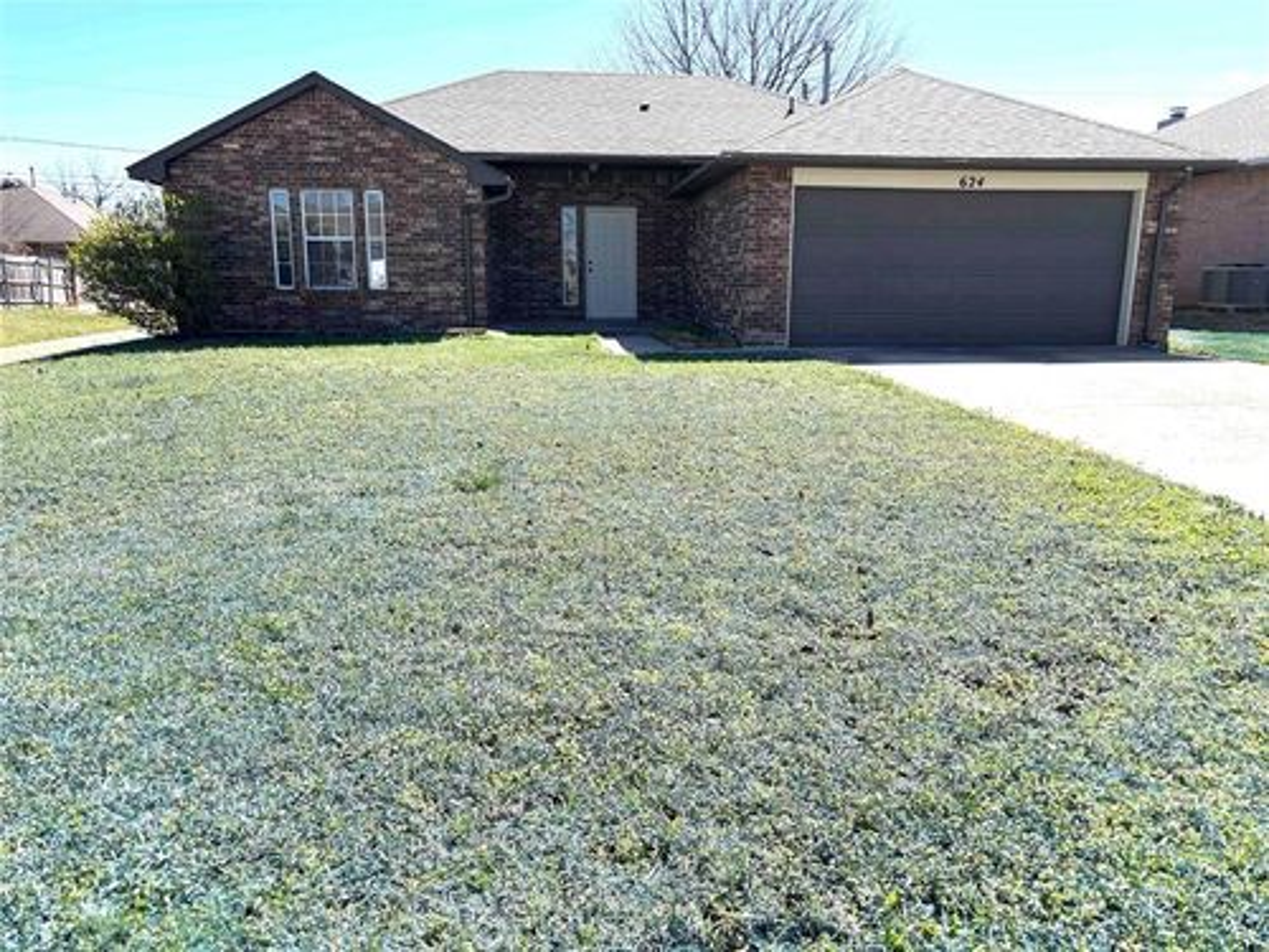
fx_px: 953
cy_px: 476
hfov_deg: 67.3
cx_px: 634
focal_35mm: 26
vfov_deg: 53.1
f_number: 1.6
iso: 50
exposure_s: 1/1812
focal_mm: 5.96
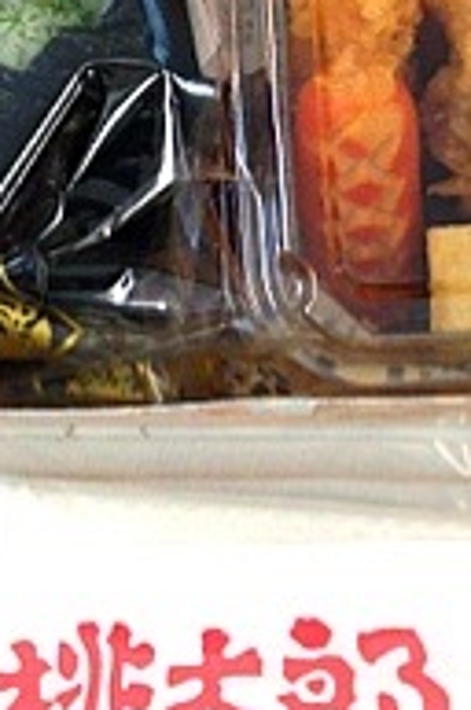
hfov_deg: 12.0
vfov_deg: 17.1
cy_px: -173
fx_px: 2245
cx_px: 158
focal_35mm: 114
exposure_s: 1/60
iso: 64
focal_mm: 4.13
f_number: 2.4
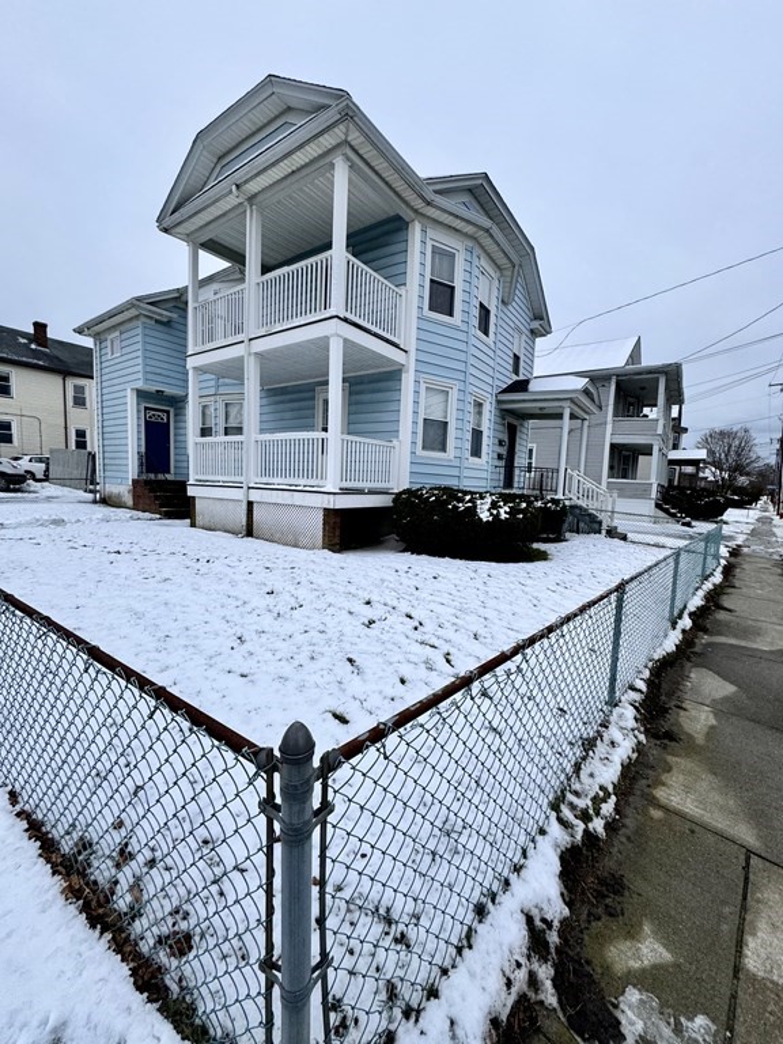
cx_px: 392
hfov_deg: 85.7
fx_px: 422
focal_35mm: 14
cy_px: 522
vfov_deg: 102.1
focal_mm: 2.22
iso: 100
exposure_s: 1/99
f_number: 2.2
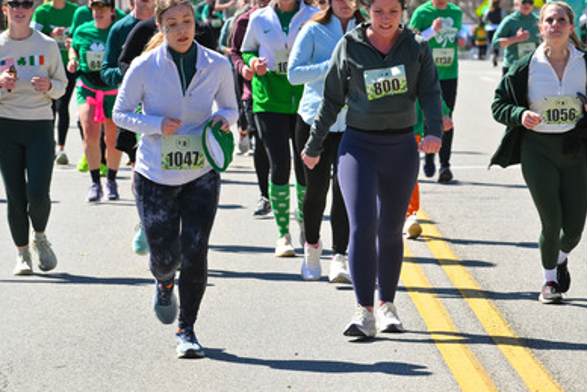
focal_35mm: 220
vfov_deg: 6.2
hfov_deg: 9.3
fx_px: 3588
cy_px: 140
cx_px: 384
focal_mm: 155
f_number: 8
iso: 640
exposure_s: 1/1250
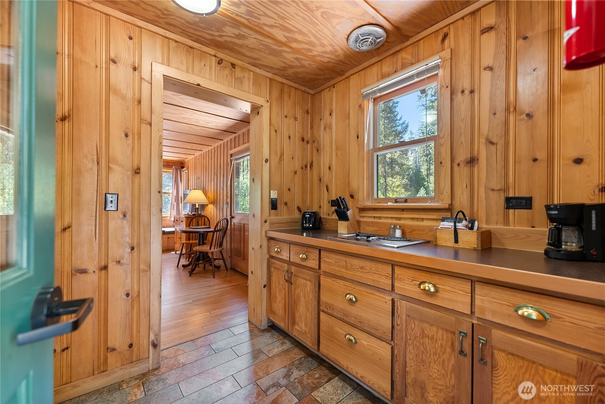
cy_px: 202
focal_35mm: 14
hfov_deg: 104.2
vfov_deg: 81.3
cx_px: 302
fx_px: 235
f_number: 2.8
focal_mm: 14
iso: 400
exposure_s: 1/30
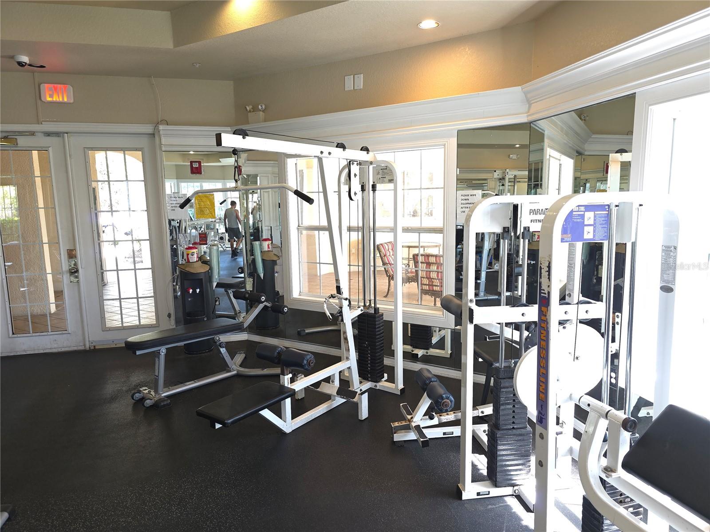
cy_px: 266
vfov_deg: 58.9
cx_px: 355
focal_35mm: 23
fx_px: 472
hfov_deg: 73.9
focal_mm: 6.3
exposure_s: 1/60
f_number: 1.7
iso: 200
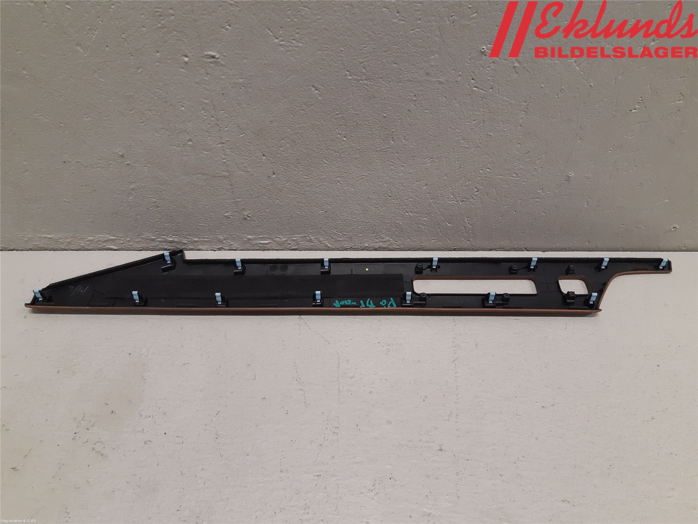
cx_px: 349
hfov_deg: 67.3
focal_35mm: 26
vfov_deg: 53.1
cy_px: 262
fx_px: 524
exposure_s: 1/50
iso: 125
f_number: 1.7
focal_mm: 3.93
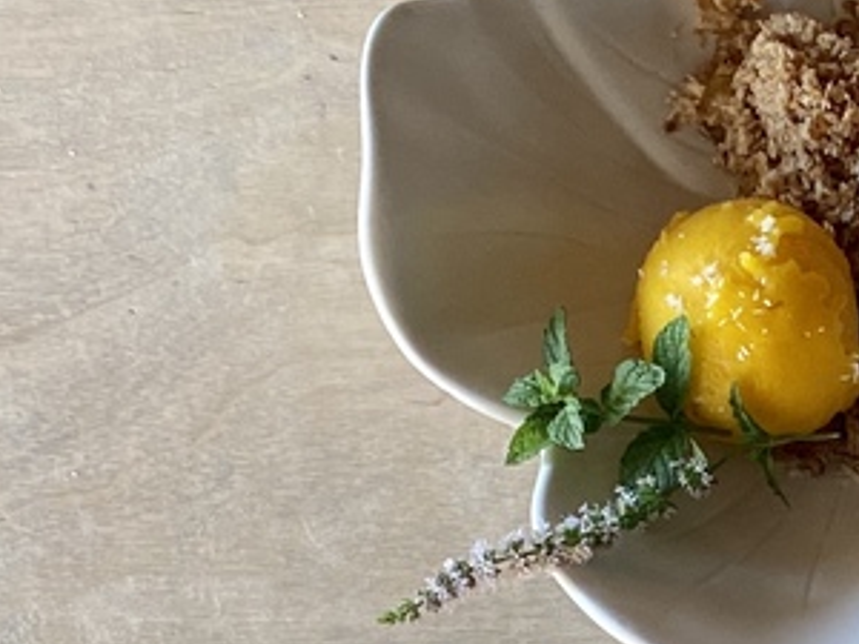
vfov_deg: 13.7
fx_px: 2581
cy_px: 830
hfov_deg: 16.9
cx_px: 1343
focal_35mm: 104
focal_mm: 4.25
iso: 100
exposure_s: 1/121
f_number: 1.8
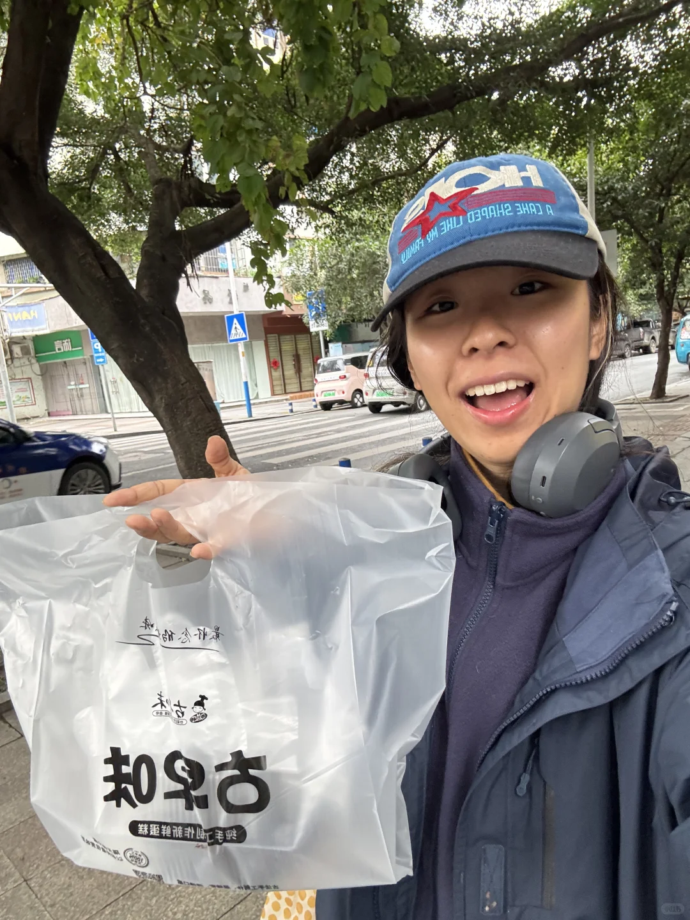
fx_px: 611
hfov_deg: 58.9
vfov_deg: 73.9
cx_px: 345
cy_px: 460
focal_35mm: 23
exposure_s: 1/60
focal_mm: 2.69
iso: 160
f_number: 1.9
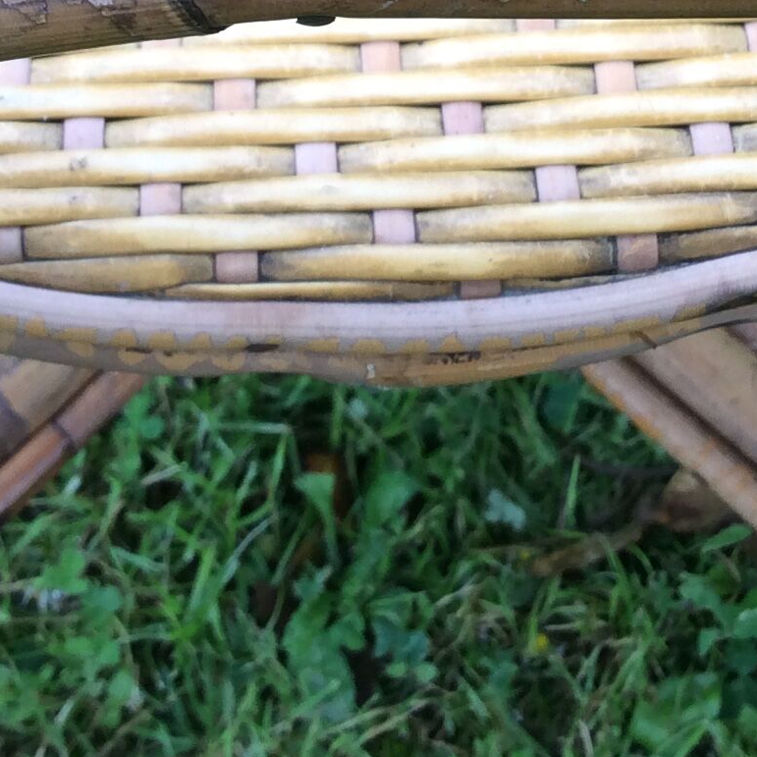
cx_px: 344
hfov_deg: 18.3
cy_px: -151
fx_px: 2350
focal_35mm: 95
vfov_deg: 17.4
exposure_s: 1/153
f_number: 2.4
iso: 32
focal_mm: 3.3
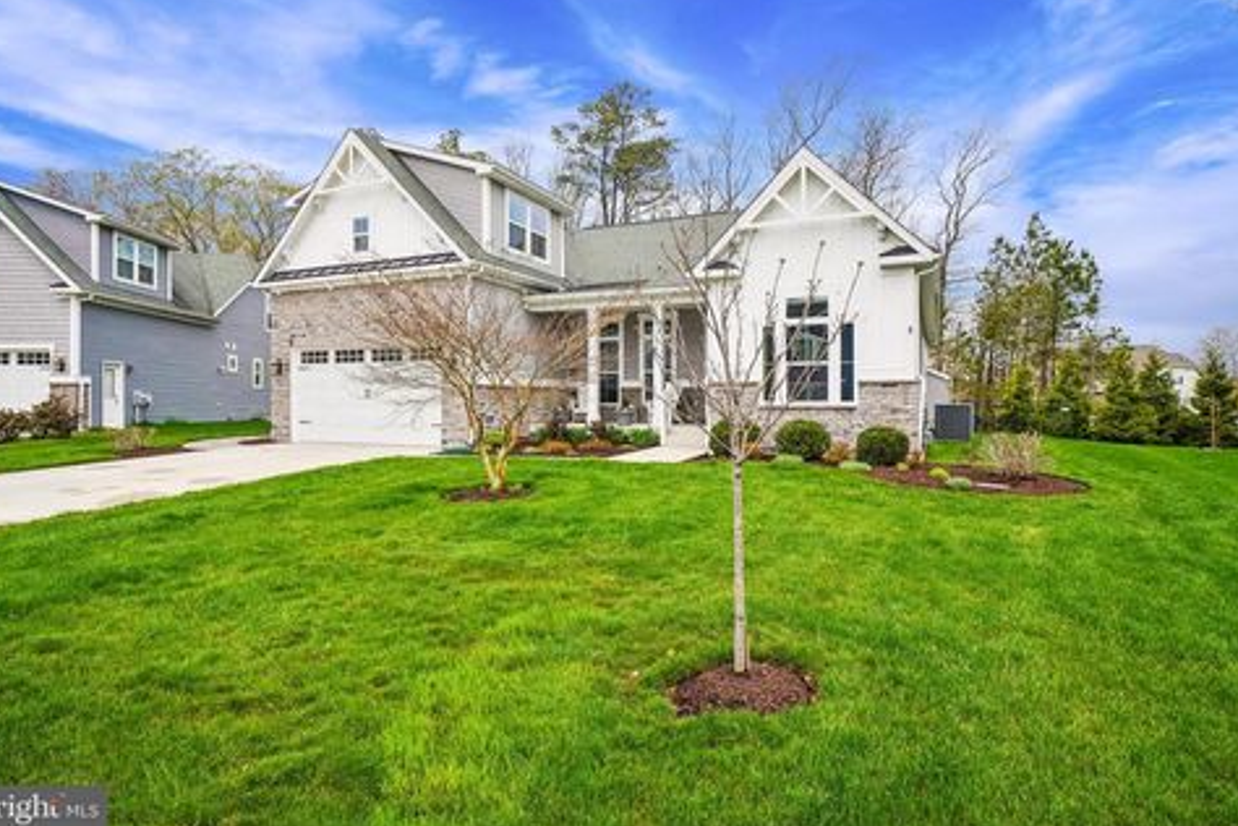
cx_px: 619
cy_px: 396
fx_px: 653
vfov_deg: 64.5
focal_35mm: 19
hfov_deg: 86.9
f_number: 9.5
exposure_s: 1/125
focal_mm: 18
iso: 100
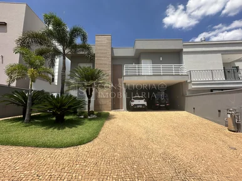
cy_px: 90
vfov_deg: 85.6
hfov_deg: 102.1
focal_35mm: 14
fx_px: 98
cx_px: 121
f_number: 2.2
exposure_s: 1/2020
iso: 40
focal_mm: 2.22
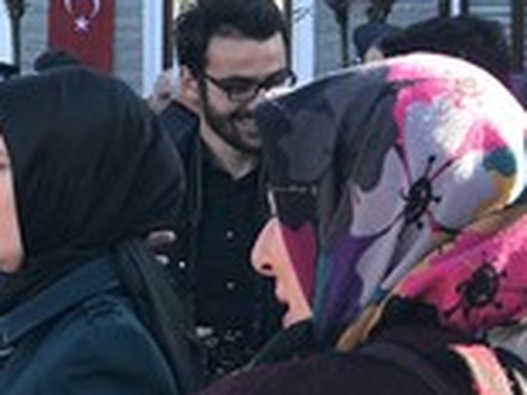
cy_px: 191
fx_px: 3757
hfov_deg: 7.9
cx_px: -129
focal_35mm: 247
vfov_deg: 6.0
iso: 20
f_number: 2.8
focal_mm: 6.6
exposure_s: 1/120
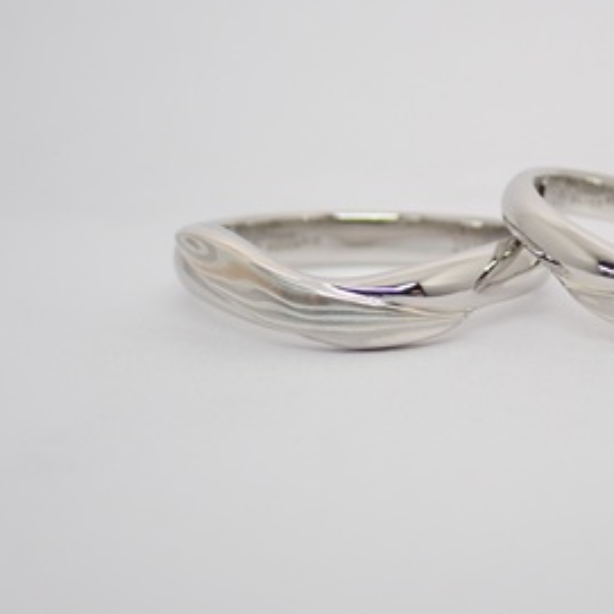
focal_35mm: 104
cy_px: 278
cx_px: 503
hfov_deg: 16.6
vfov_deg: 16.7
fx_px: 2087
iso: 160
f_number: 3.9
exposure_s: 1/125
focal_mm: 12.73
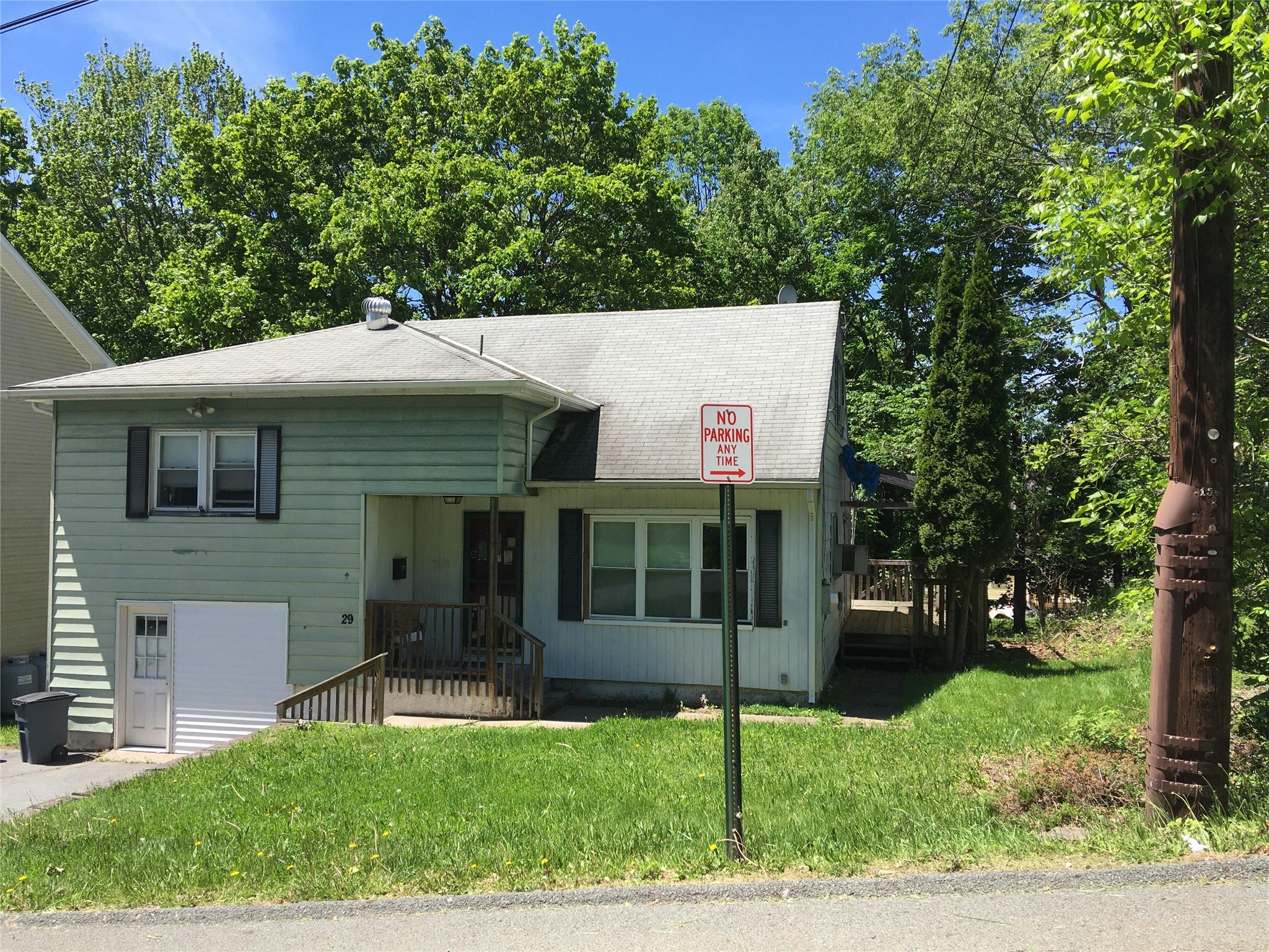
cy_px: 476
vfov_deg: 48.2
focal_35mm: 29
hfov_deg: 61.7
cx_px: 634
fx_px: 1063
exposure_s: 1/874
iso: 25
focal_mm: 4.15
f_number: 2.2
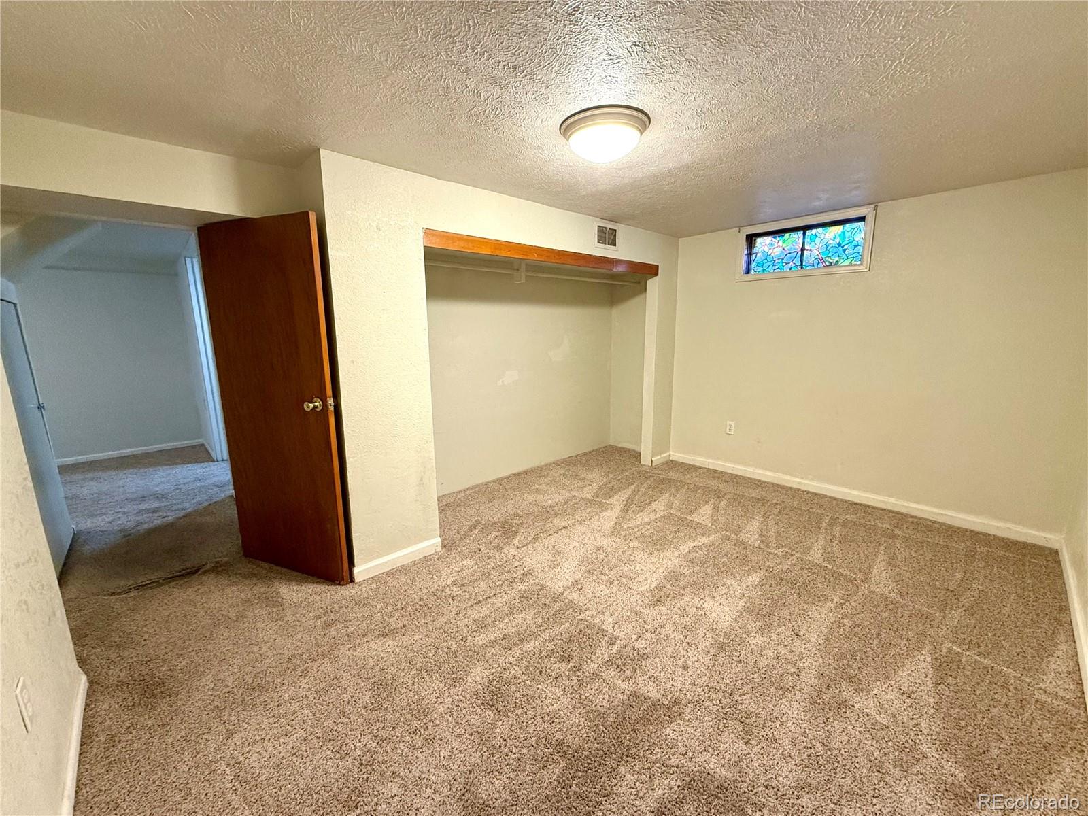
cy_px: 408
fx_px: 440
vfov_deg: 85.7
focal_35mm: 14
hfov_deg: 102.1
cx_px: 544
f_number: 2.2
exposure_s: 1/60
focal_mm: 2.22
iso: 250
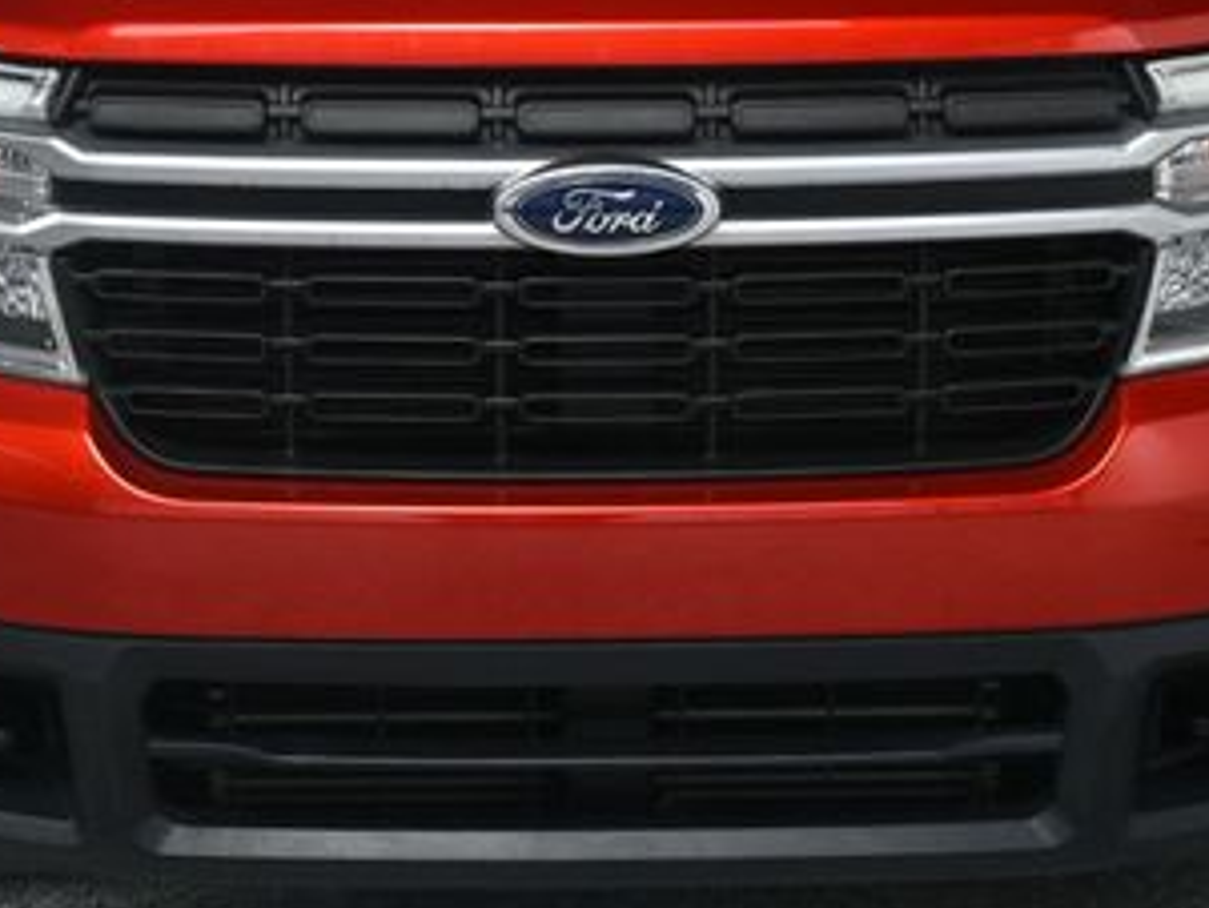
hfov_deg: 21.3
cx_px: 518
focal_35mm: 92
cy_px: 92
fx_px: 3214
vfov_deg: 15.9
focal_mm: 30
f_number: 11
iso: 100
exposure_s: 1/160
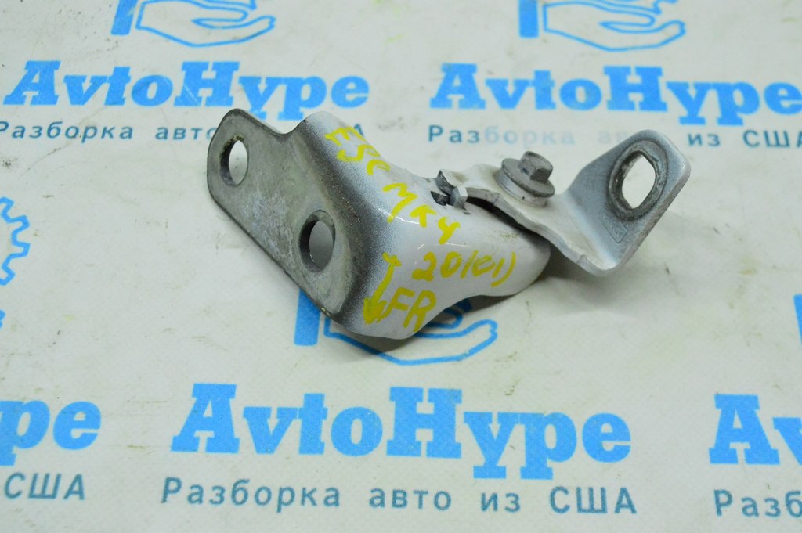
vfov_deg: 30.8
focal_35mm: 44
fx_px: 968
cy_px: 266
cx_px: 401
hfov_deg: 45.0
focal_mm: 29
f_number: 6.3
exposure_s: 1/640
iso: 6400
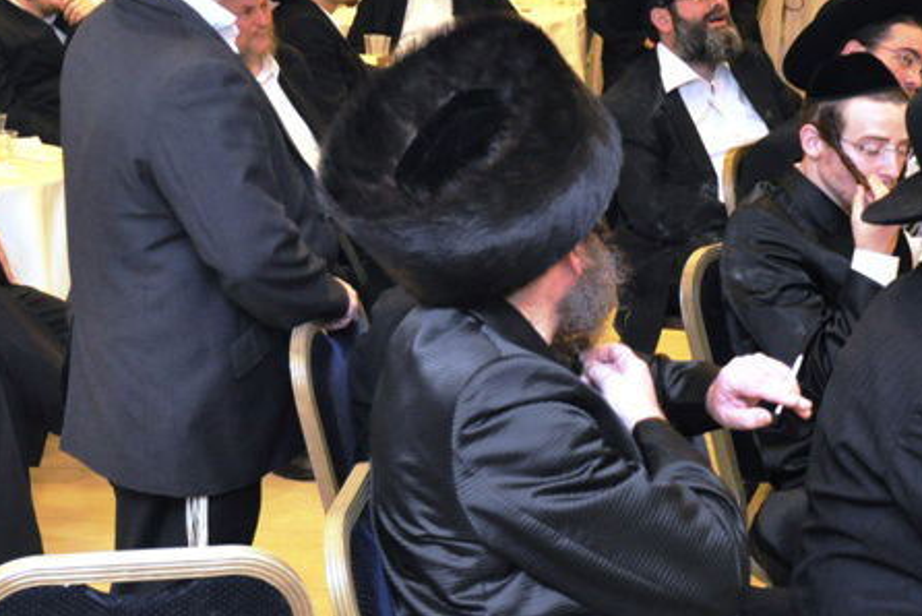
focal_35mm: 110
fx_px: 2819
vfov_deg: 12.4
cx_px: 74
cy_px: 145
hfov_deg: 18.2
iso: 800
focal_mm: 32
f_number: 4.2
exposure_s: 1/60
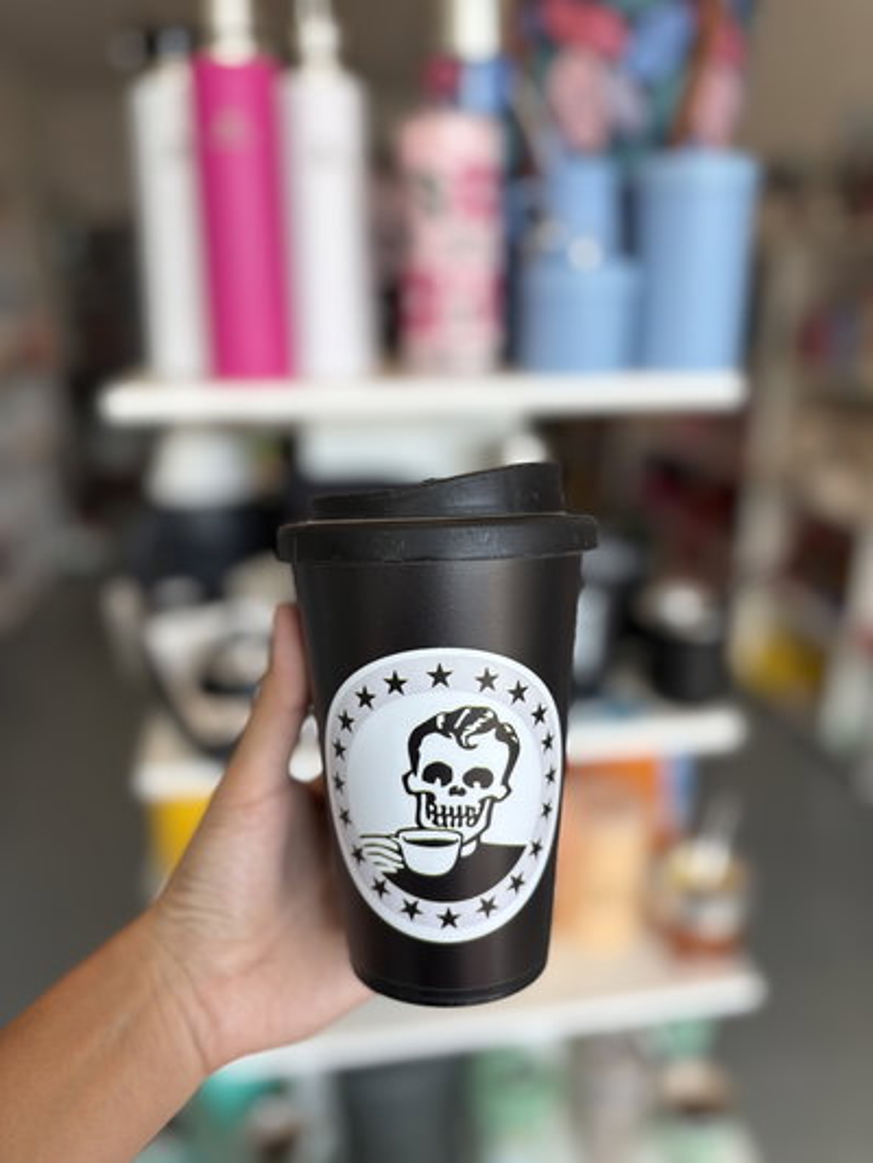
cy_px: 582
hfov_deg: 53.1
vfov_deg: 67.3
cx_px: 436
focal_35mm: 26
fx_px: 874
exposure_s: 1/122
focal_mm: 5.96
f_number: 1.6
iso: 32
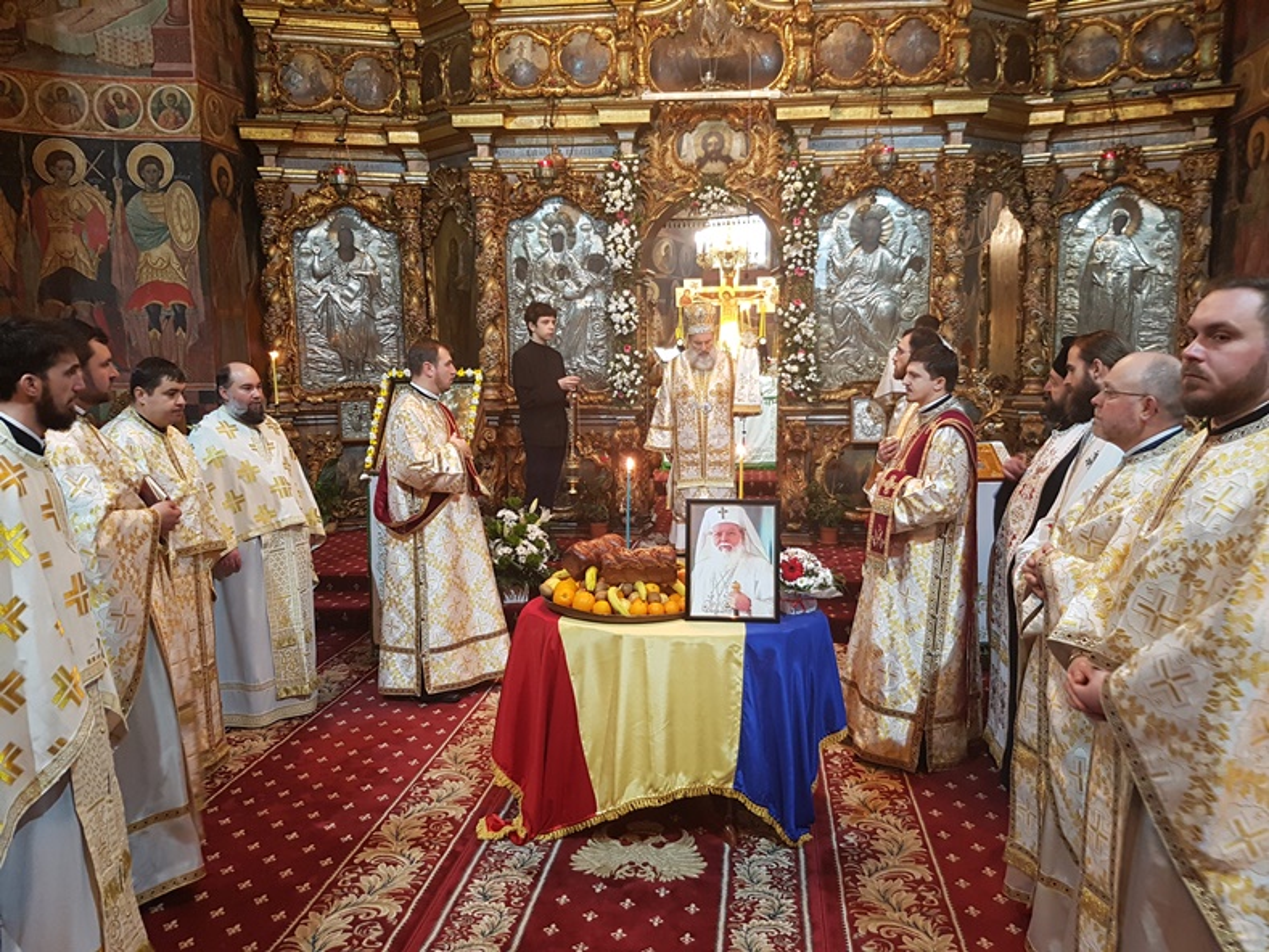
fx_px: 953
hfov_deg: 67.3
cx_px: 634
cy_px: 476
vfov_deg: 53.1
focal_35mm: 26
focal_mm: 4.2
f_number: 1.7
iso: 200
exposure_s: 1/13
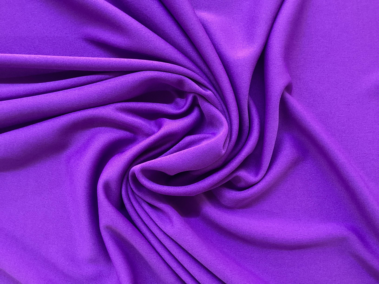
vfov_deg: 45.4
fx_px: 339
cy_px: 142
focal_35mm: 31
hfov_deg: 58.4
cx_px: 190
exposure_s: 1/30
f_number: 2.4
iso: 320
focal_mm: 3.3
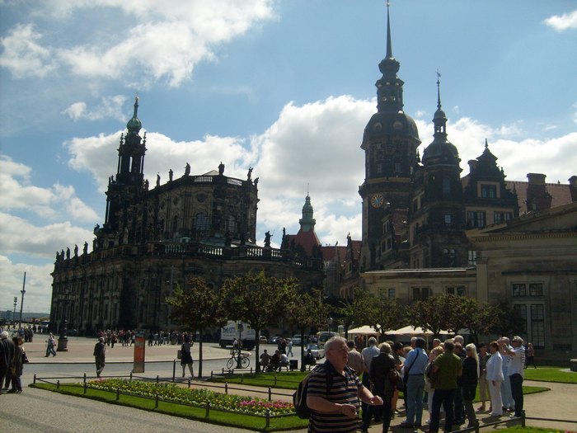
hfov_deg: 52.6
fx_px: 583
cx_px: 288
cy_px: 216
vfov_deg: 40.7
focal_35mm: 35
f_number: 7.1
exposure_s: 1/500
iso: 80
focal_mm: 5.8
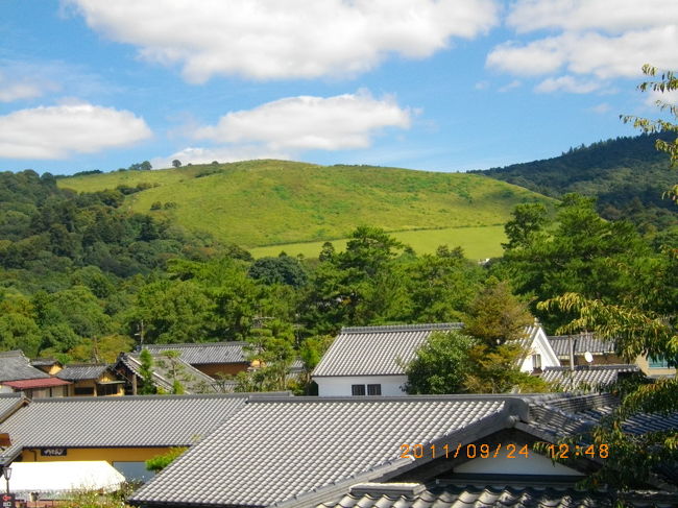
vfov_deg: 24.0
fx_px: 1194
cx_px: 339
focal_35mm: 61
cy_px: 254
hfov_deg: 31.7
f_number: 12.5
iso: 100
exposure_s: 1/80
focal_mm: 11
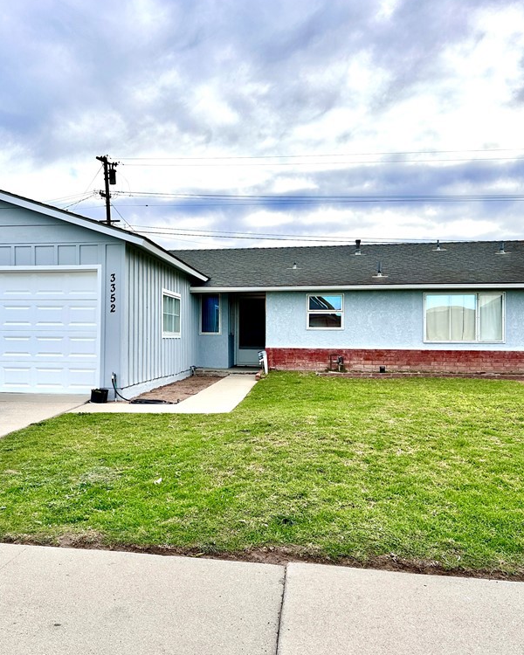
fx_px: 620
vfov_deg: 55.7
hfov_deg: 45.2
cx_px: 181
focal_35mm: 32
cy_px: 323
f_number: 1.78
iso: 80
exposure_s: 1/2809
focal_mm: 6.86
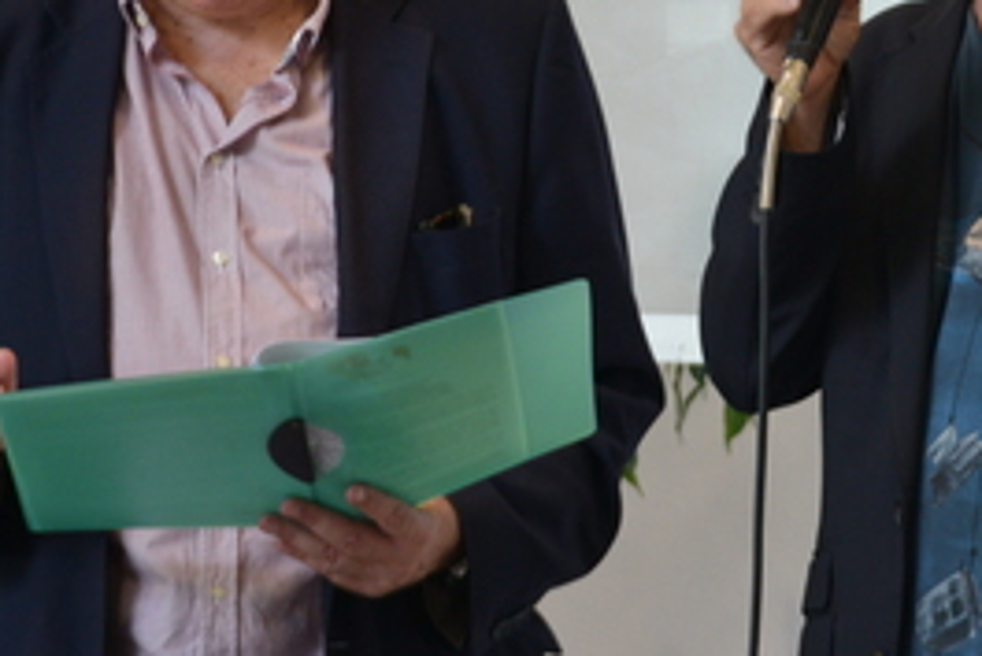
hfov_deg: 5.5
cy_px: 82
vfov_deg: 3.7
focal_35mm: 371
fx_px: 10130
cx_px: 652
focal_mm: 105
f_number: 5.6
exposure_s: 1/60
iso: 500
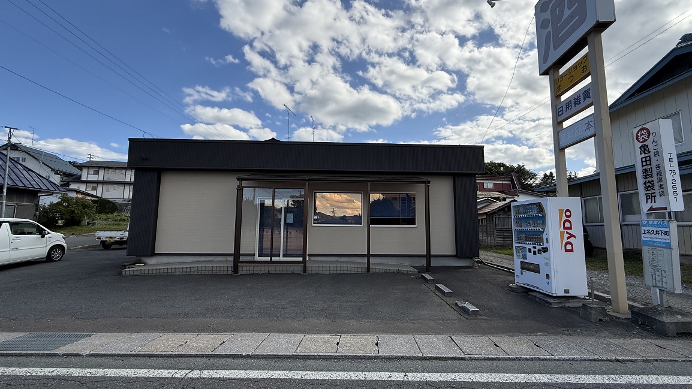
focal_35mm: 16
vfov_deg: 67.1
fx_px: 294
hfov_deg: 99.3
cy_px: 198
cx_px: 356
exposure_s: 1/2320
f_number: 2.2
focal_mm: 2.22
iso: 64
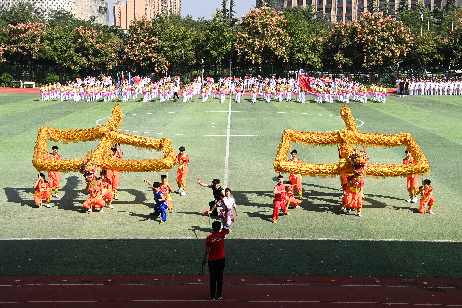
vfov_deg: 21.9
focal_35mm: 62
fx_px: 796
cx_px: 231
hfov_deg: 32.4
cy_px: 154
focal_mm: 62
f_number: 10
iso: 400
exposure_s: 1/640
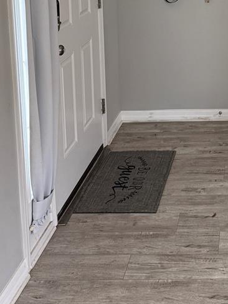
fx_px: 518
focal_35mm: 59
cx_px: 250
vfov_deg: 29.9
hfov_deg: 23.3
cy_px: -16
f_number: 1.78
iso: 200
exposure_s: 1/120
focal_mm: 6.76
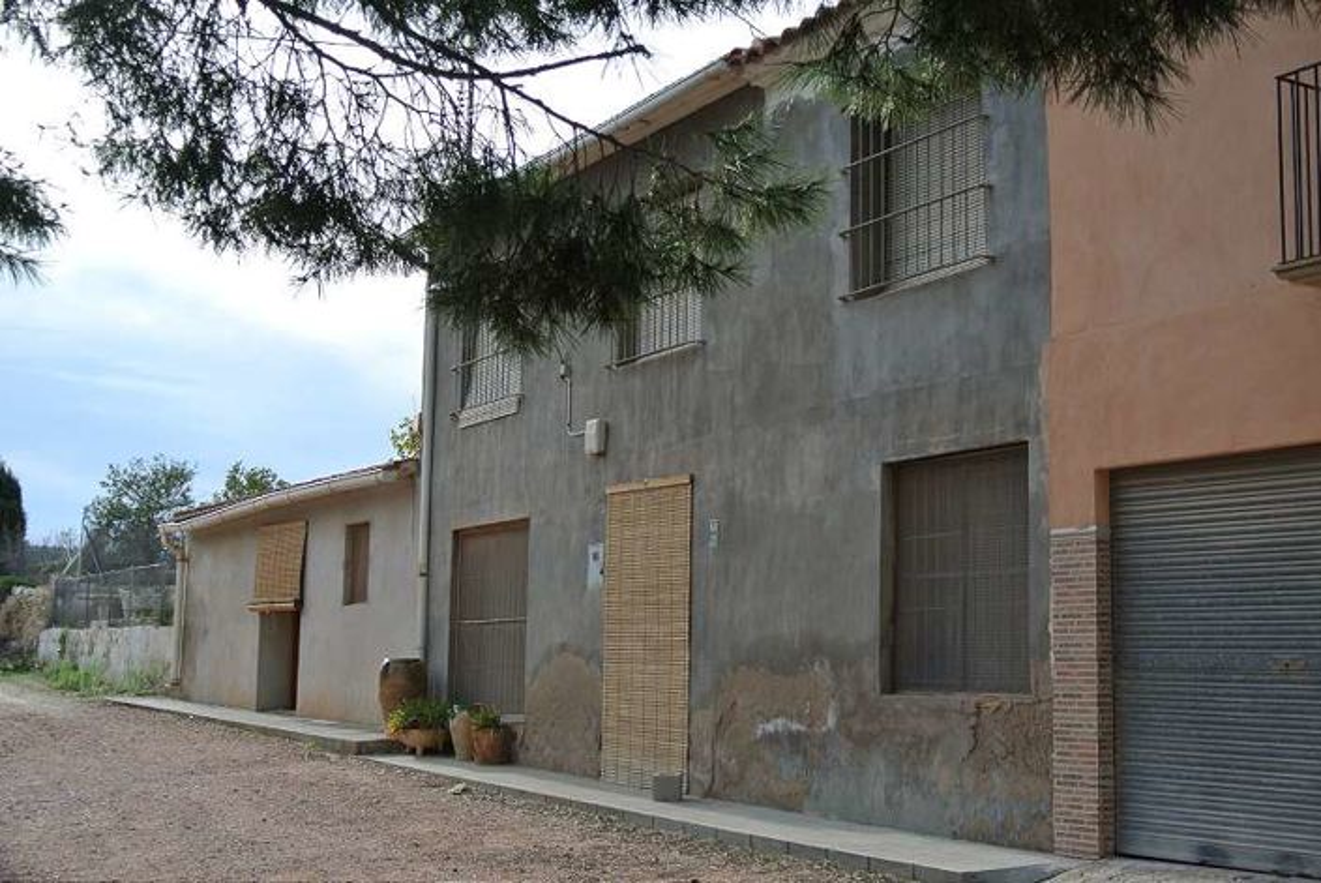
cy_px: 442
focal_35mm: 49
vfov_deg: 27.6
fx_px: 1799
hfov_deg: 40.3
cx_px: 660
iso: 100
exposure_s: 1/400
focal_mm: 18.2
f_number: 4.5
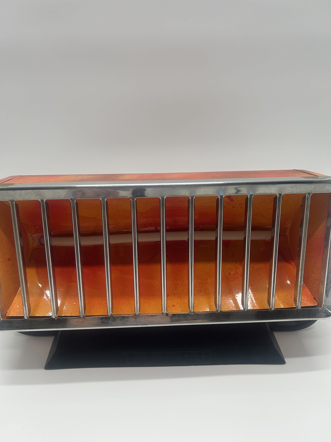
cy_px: 221
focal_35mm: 26
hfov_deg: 53.1
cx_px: 166
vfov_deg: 67.3
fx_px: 331
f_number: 1.5
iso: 32
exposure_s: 1/103
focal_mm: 5.7
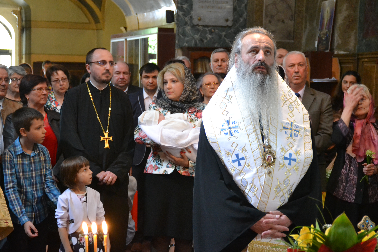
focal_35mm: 93
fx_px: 976
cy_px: 135
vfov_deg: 14.7
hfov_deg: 21.9
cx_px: 183
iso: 3200
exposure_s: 1/25
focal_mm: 56
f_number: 4.8
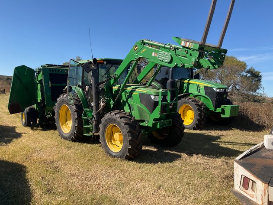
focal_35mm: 29
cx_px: 136
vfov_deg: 48.2
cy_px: 102
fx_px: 229
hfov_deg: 61.7
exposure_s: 1/1311
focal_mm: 3
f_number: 1.8
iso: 16
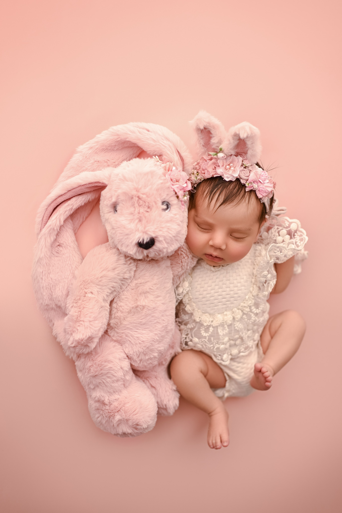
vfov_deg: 54.4
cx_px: 171
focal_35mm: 35
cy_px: 256
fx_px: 499
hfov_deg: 37.9
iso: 100
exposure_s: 1/200
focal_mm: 35
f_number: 2.5
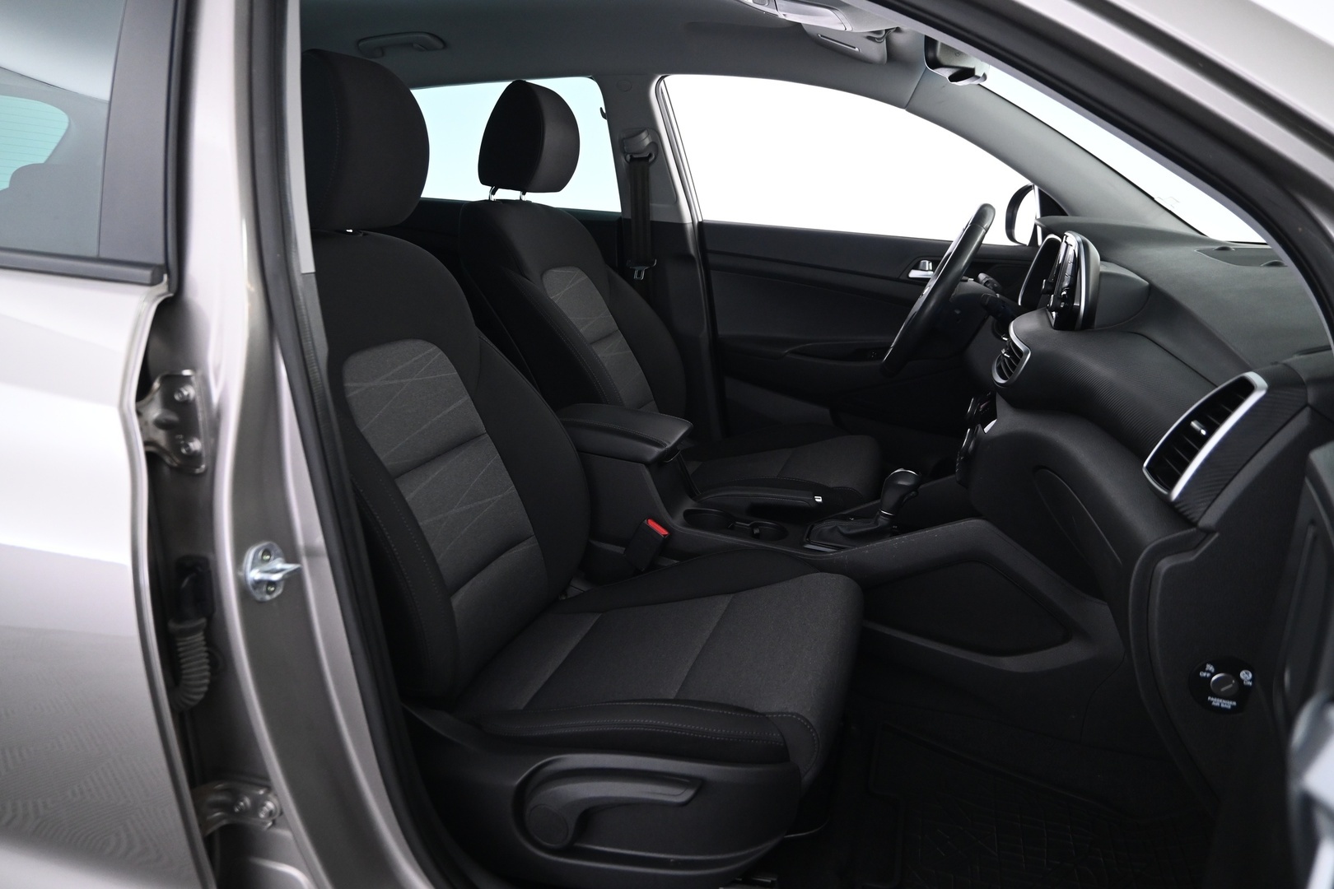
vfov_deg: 53.1
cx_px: 667
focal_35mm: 24
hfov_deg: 73.7
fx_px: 889
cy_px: 444
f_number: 3.5
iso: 1600
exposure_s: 1/15
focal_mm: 16
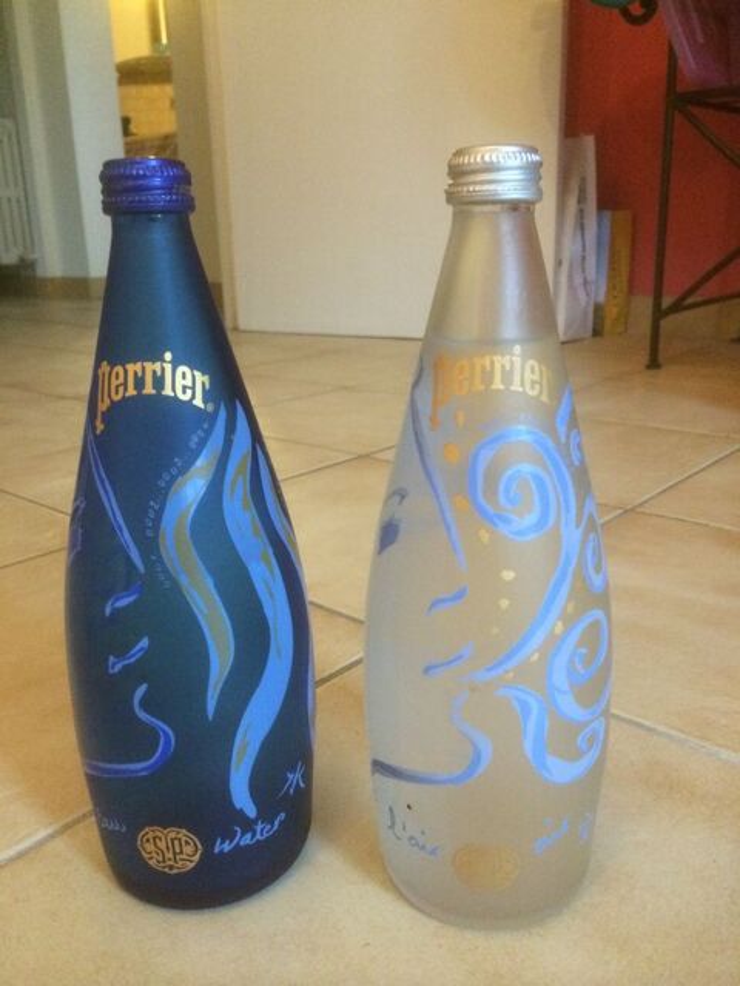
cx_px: 370
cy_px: 493
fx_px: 855
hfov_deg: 46.8
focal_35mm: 30
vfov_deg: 60.0
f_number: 2.2
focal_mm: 4.12
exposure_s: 1/15
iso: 400
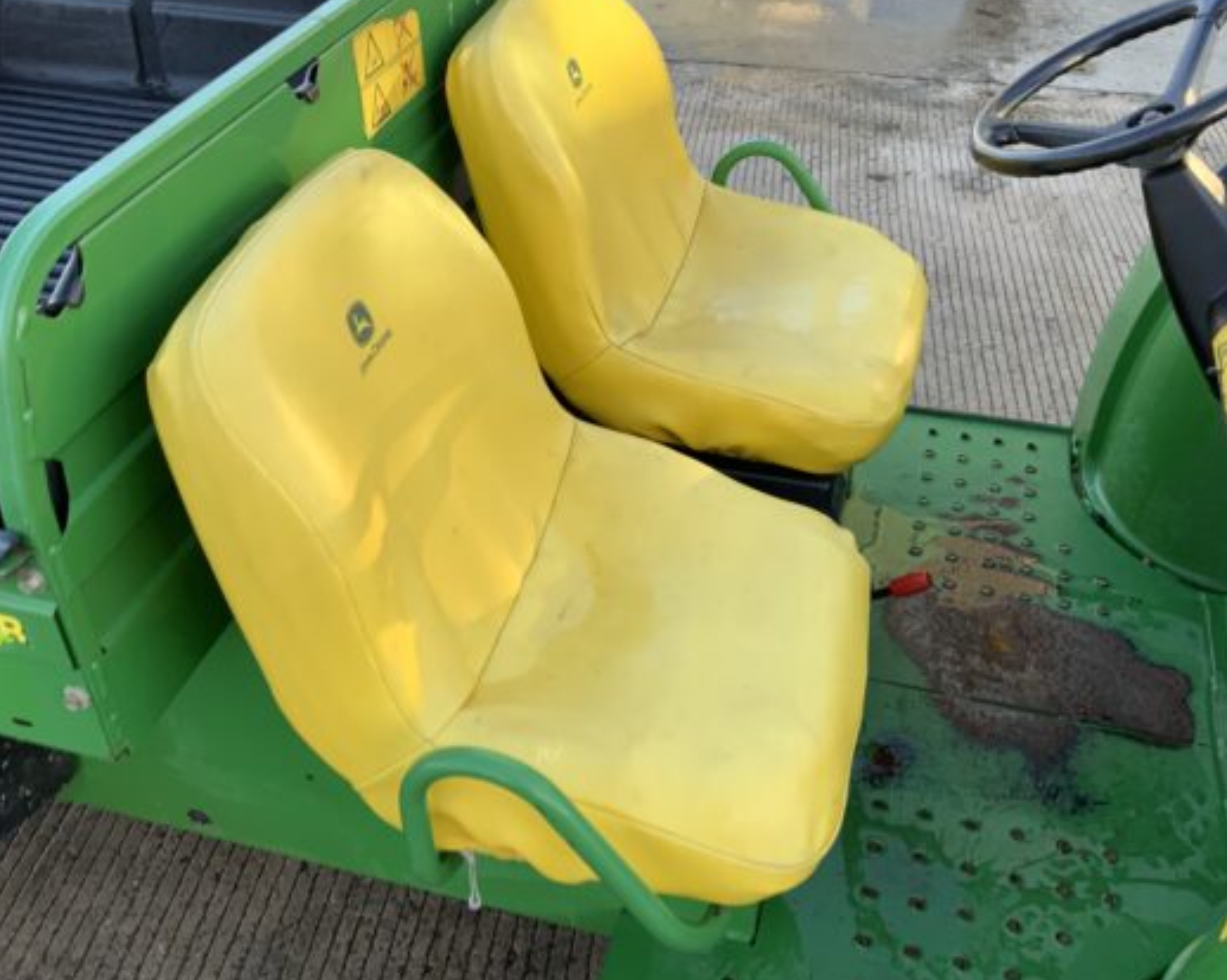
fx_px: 1271
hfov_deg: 51.5
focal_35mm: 35
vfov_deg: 42.2
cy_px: 462
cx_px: 623
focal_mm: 3
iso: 16
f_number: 1.8
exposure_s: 1/123
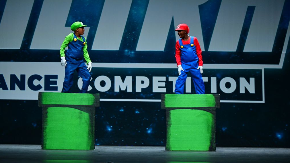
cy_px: 72
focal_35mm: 87
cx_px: 145
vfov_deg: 13.9
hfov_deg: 24.5
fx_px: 669
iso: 4000
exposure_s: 1/640
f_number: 3.2
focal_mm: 82
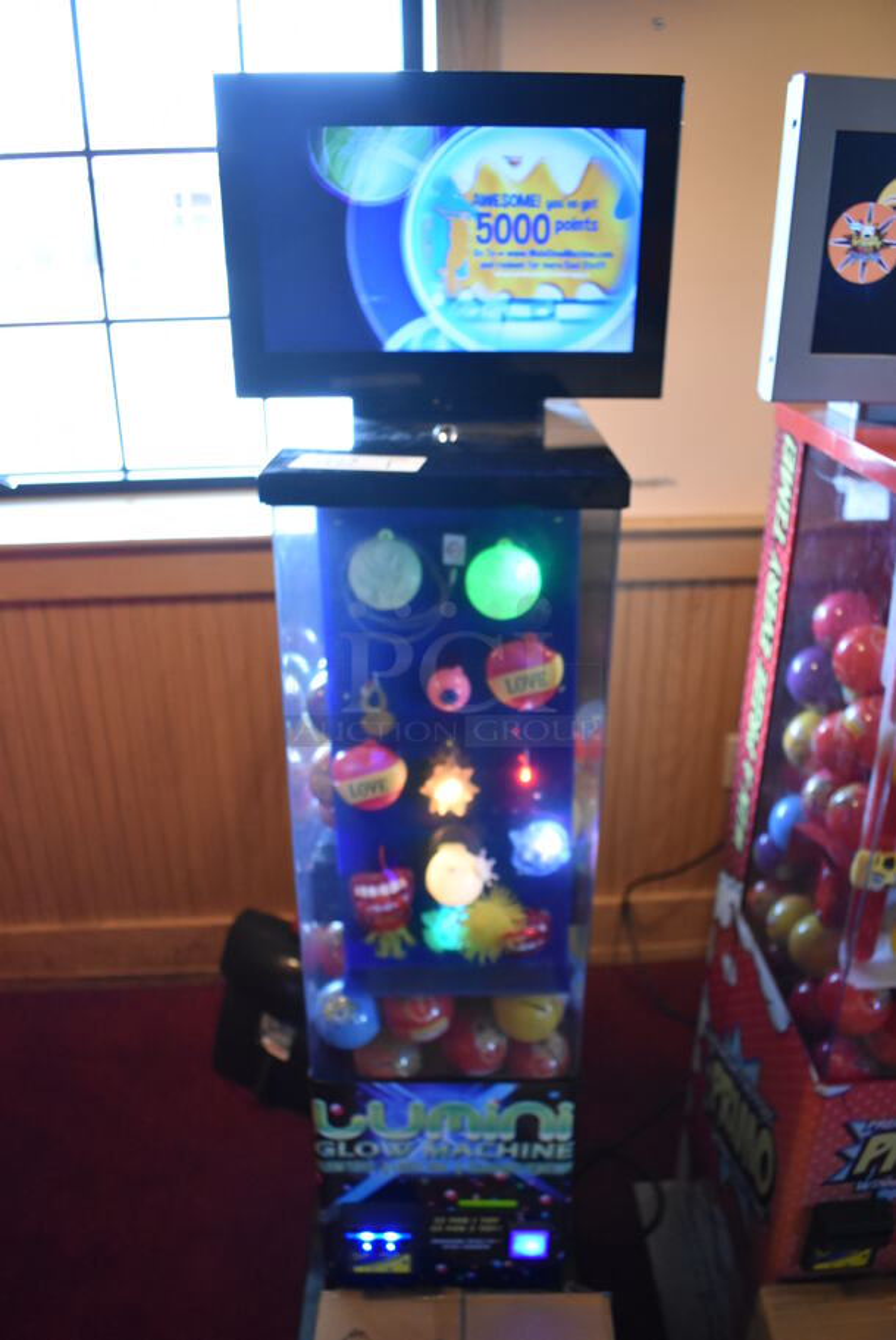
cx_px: 448
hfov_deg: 48.0
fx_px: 1006
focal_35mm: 27
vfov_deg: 67.3
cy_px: 670
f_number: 3.5
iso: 2500
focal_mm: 18
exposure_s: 1/125
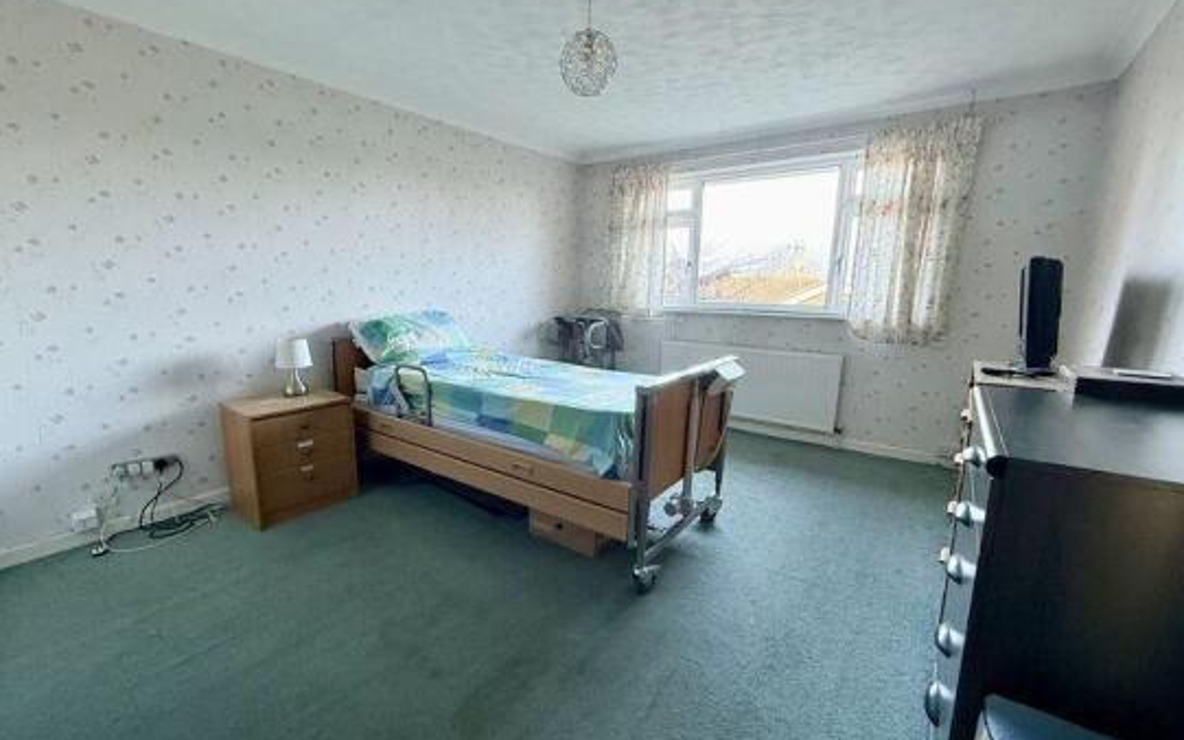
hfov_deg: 97.8
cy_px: 380
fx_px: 516
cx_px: 566
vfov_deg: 71.2
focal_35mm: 16
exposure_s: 1/99
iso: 320
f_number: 2.2
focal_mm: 2.22
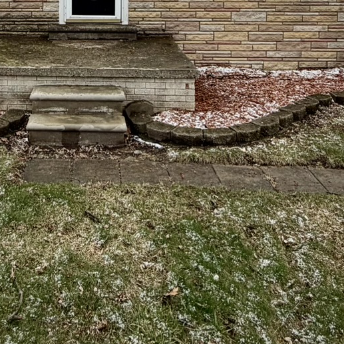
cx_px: 71
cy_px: -43
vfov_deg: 30.6
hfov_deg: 33.7
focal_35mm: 49
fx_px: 551
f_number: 2.2
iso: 20
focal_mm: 2.22
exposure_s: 1/770
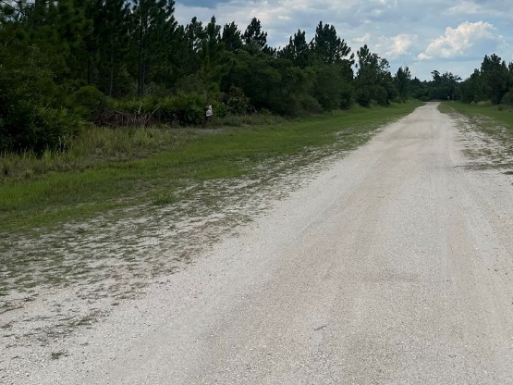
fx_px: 711
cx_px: 458
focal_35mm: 48
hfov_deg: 37.2
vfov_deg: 29.2
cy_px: 48
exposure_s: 1/5556
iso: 50
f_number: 1.6
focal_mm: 5.1
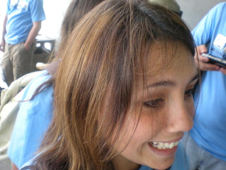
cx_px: 113
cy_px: 85
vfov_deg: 37.7
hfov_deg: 49.0
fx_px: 248
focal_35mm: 38
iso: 97
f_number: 3.1
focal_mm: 6.3
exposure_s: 1/69.7
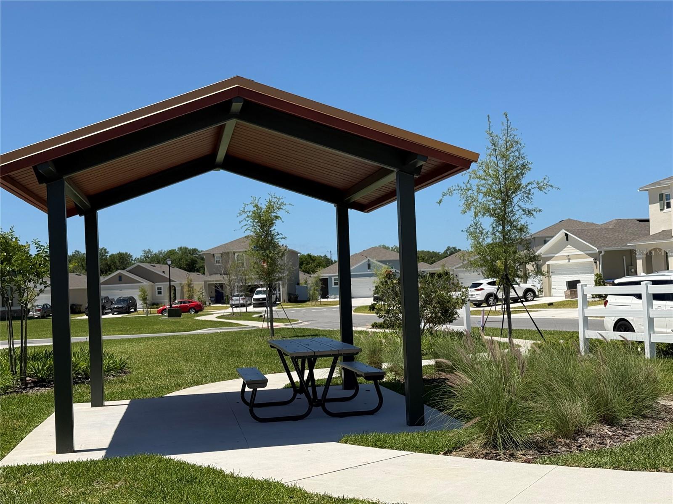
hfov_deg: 39.7
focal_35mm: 48
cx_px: 336
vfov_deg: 30.3
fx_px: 933
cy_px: 252
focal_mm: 6.76
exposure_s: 1/5587
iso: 64
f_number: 1.78
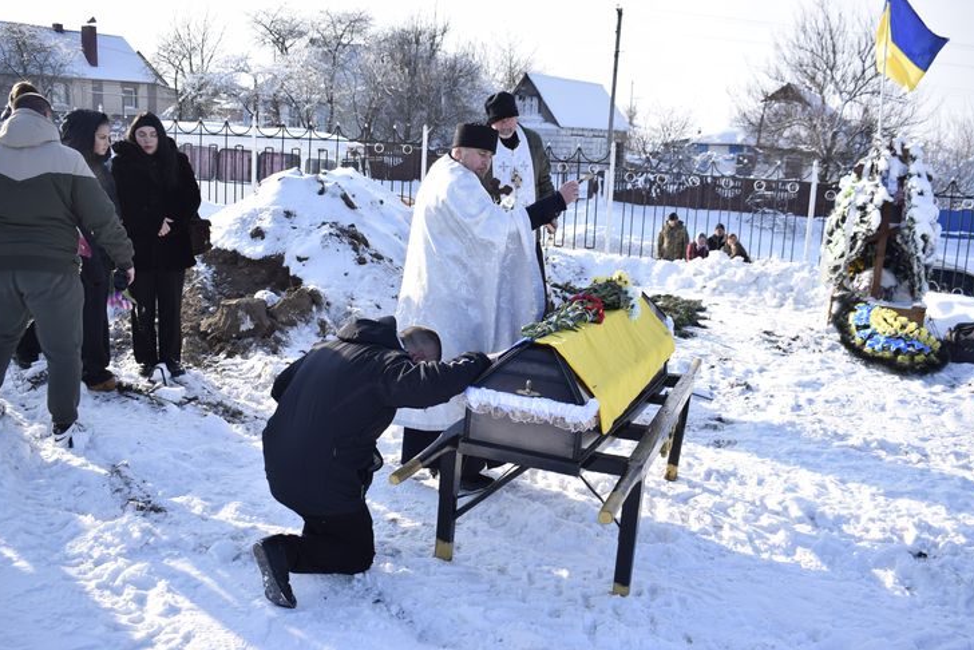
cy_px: 323
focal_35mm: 34
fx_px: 920
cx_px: 488
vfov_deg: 38.9
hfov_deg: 55.8
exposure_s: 1/640
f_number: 5
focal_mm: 22
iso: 200
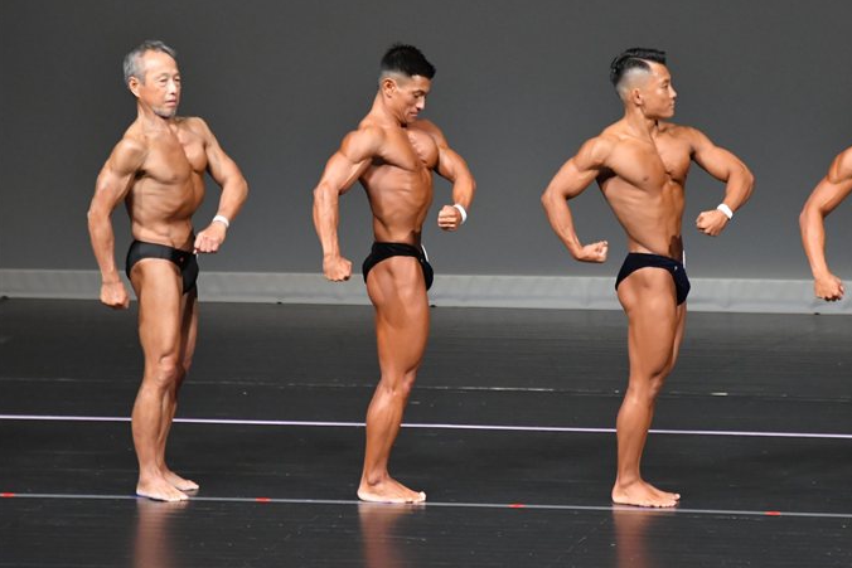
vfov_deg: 3.8
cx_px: 482
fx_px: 8545
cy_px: 278
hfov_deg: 5.7
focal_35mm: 361
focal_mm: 210
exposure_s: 1/400
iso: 5000
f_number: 5.6
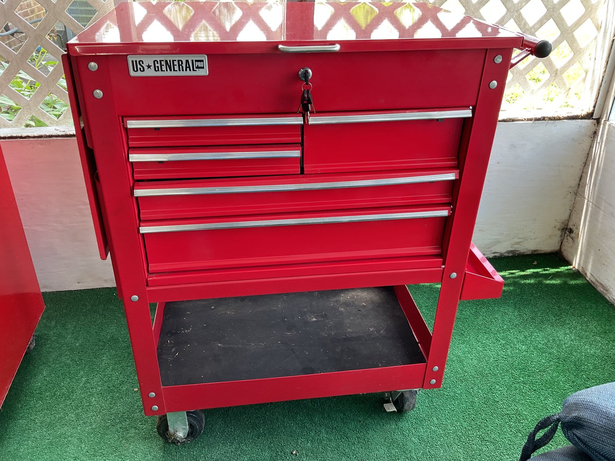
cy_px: 230
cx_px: 308
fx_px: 515
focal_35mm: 29
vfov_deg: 48.2
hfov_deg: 61.7
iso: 50
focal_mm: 3
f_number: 1.8
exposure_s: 1/60
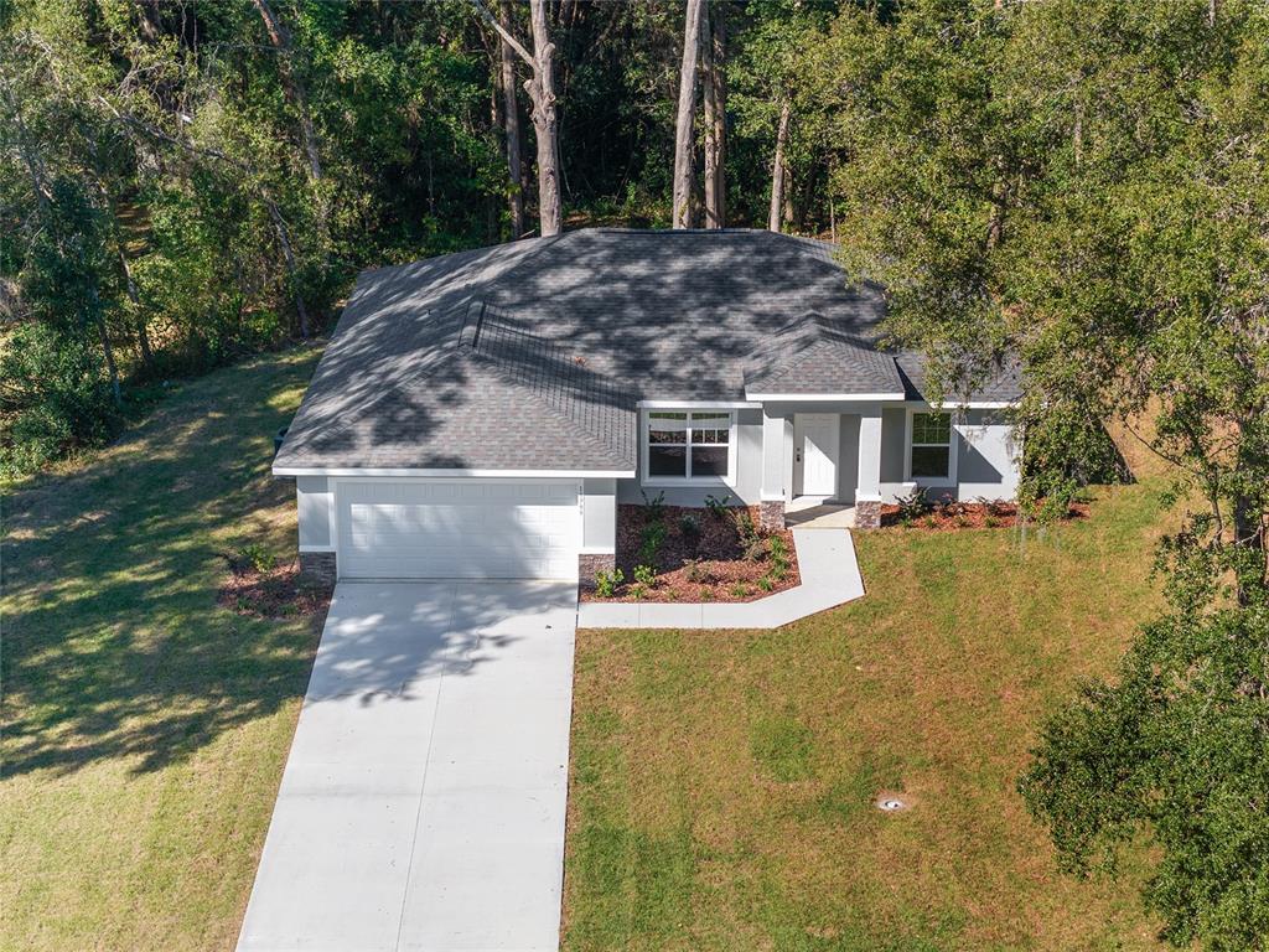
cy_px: 476
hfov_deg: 27.8
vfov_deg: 21.0
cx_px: 634
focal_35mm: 70
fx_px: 2566
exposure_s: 1/1250
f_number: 2.8
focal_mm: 19.35
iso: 230
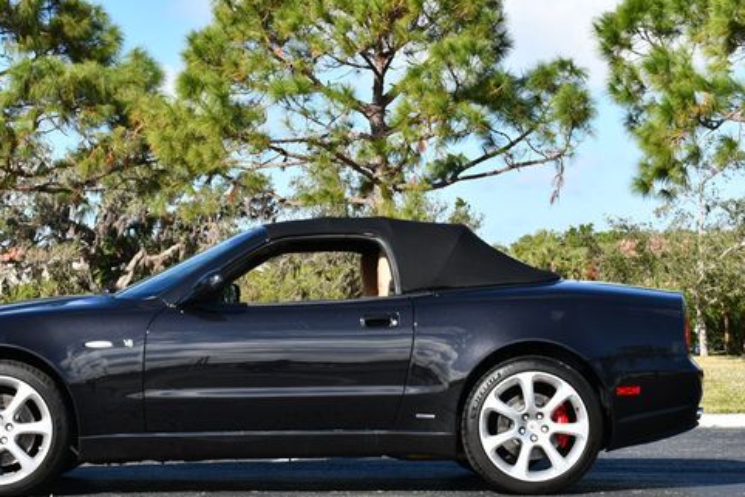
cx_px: 283
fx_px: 2091
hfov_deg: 20.2
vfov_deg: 13.6
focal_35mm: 101
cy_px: 244
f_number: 8
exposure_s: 1/250
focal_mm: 38
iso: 100
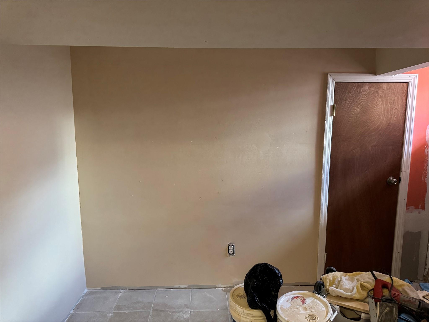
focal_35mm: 24
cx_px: 214
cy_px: 161
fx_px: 297
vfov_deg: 56.8
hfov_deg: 71.6
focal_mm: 6.76
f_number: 1.78
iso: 640
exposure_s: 1/60
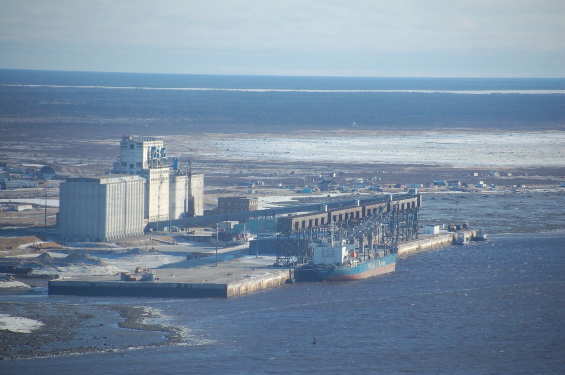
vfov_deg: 4.6
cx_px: 282
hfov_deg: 6.9
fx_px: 4704
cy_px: 188
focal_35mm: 300
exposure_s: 1/1000
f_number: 6.3
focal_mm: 200
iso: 400
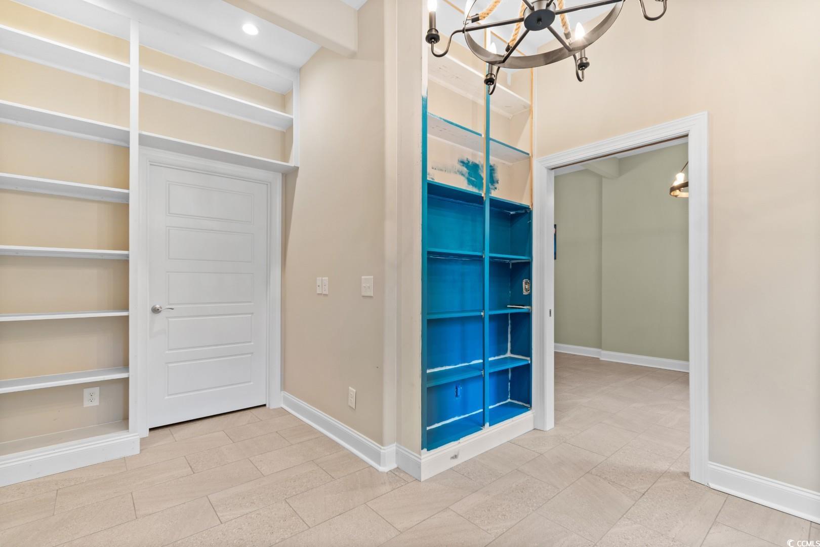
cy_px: 274
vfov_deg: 77.3
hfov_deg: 100.4
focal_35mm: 15
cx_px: 410
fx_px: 342
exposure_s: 1/3
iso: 100
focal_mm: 10
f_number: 4.5
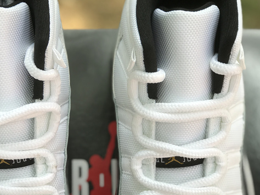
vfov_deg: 16.6
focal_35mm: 89
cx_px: 98
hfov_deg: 22.0
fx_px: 668
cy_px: 81
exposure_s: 1/150
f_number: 2.8
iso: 20
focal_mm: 6.6
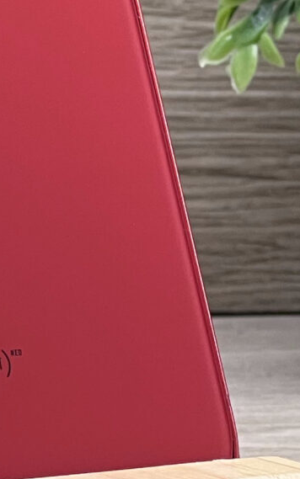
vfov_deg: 5.7
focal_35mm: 367
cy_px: 47
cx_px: -140
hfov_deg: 3.6
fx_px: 4797
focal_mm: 9
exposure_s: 1/100
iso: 100
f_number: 2.8
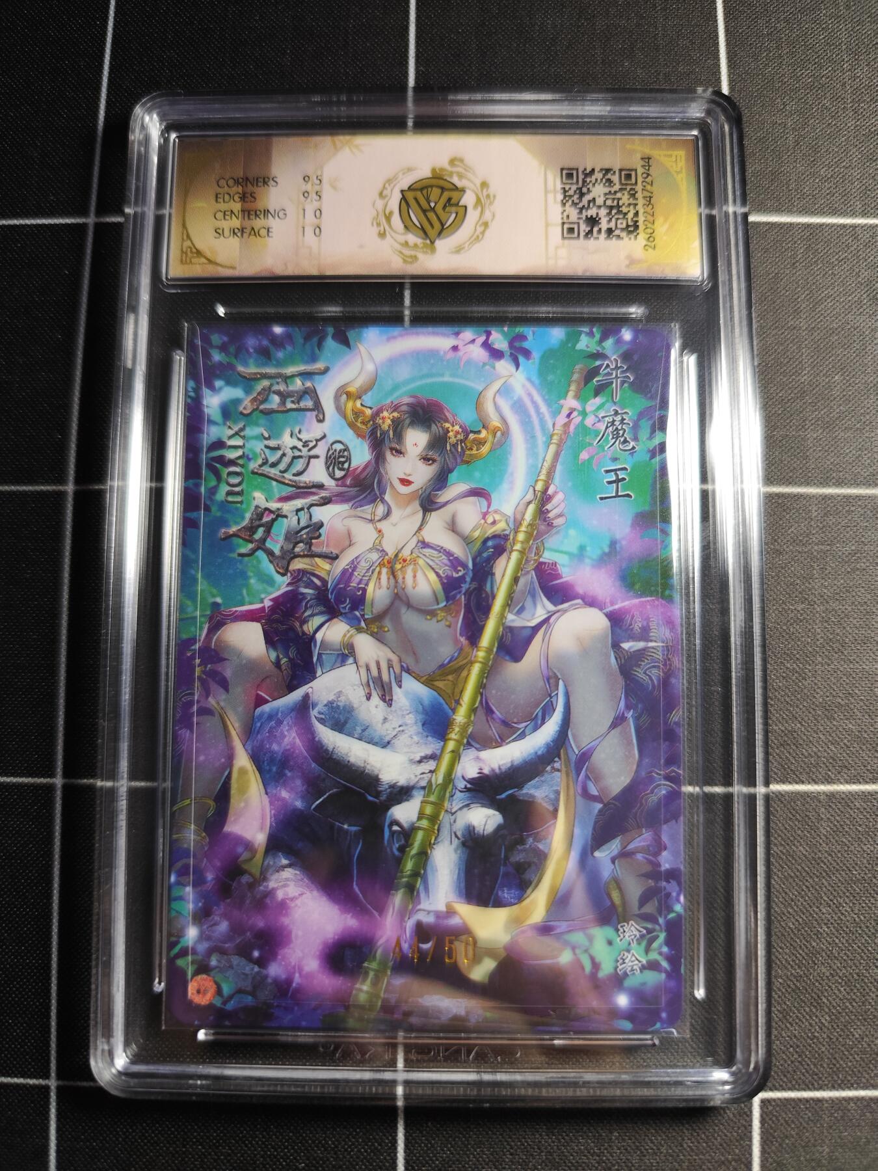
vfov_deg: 73.9
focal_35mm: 23
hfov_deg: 58.9
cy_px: 586
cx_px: 439
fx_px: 778
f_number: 1.65
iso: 500
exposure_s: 1/100
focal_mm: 6.14
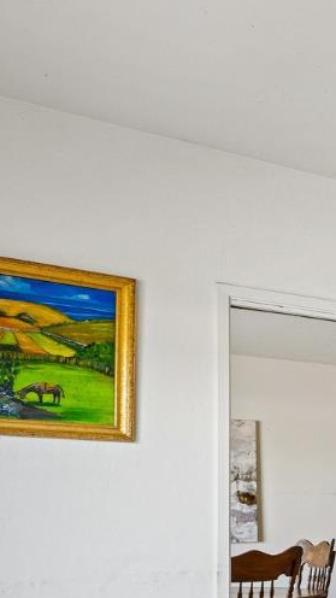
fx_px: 903
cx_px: 792
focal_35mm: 57
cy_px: 512
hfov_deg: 14.5
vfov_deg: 35.0
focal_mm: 18
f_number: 11
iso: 200
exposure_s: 1/8
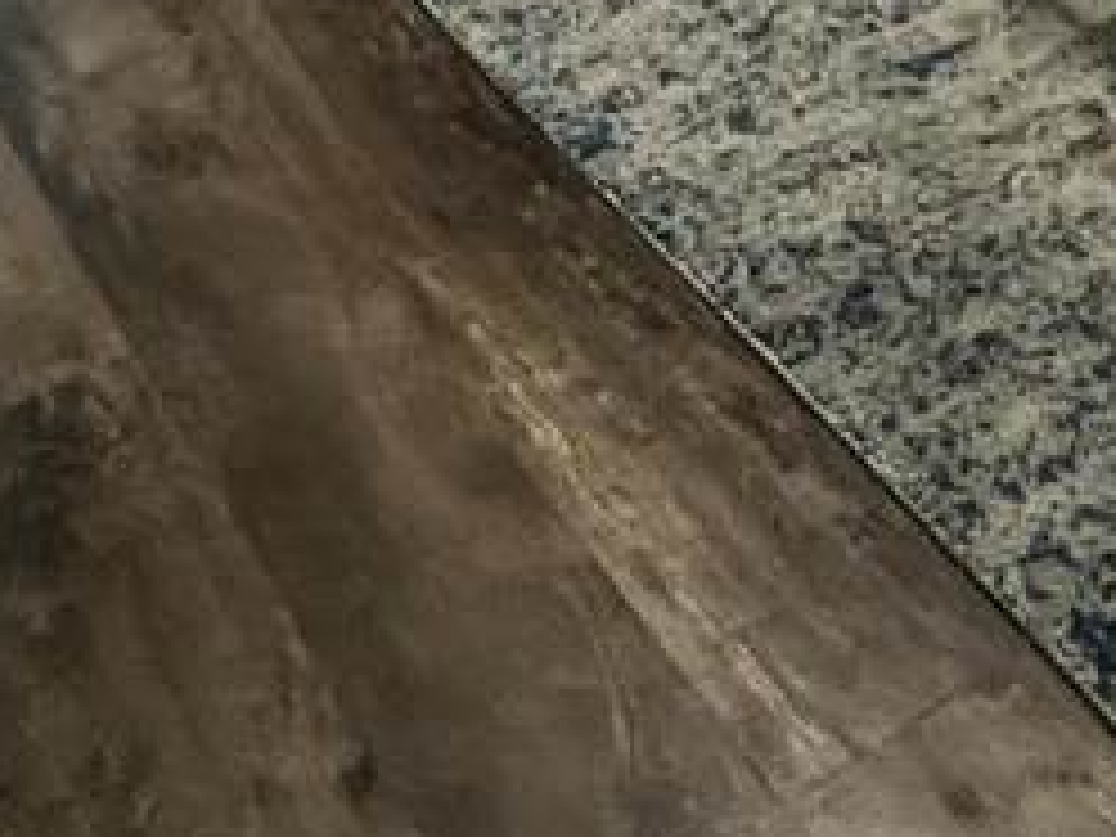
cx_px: 450
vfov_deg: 14.6
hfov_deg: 28.9
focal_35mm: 67
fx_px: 2160
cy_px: -1152
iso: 200
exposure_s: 1/60
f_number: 1.8
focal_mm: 1.57
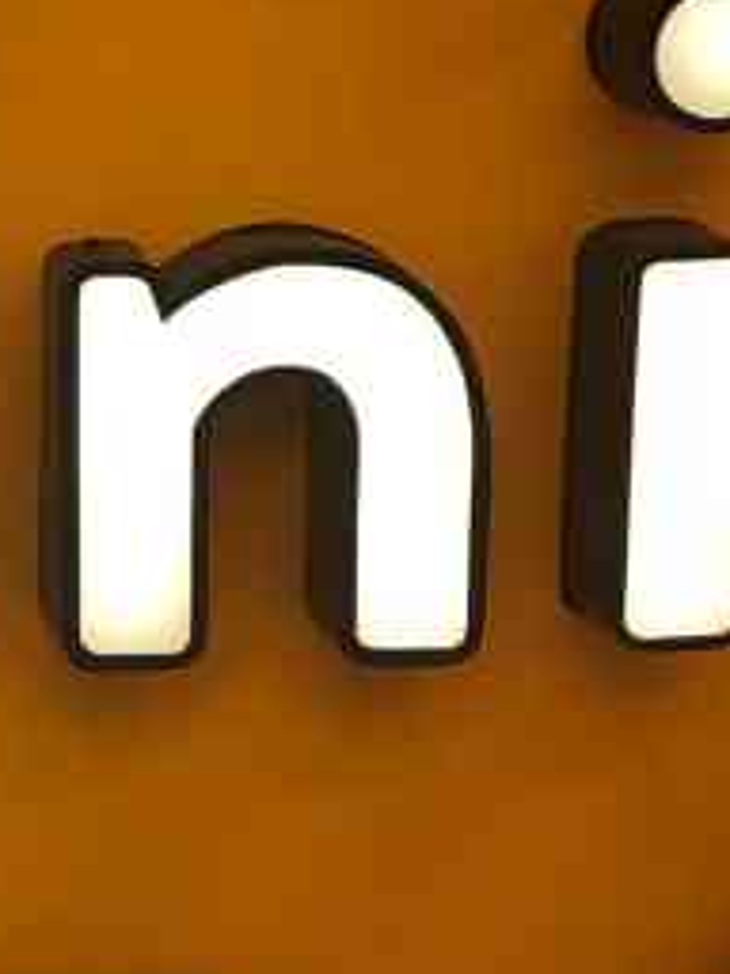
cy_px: 295
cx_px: -182
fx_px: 2868
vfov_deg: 19.2
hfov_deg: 14.0
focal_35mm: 102
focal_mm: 3.99
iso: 25
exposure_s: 1/33
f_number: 1.8
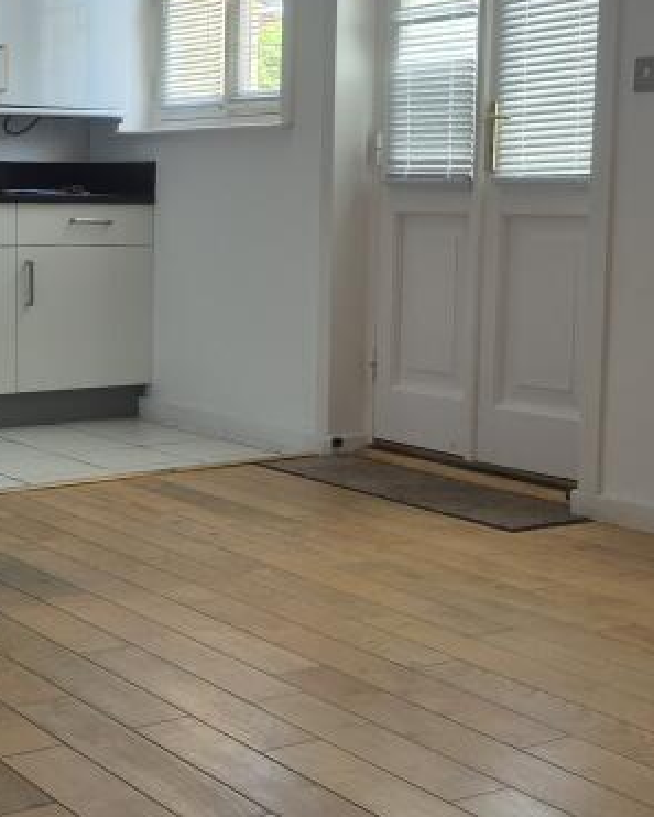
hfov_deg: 24.3
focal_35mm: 62
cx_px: 161
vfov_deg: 30.4
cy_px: 359
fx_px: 1499
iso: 80
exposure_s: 1/180
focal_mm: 5.4
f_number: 1.8
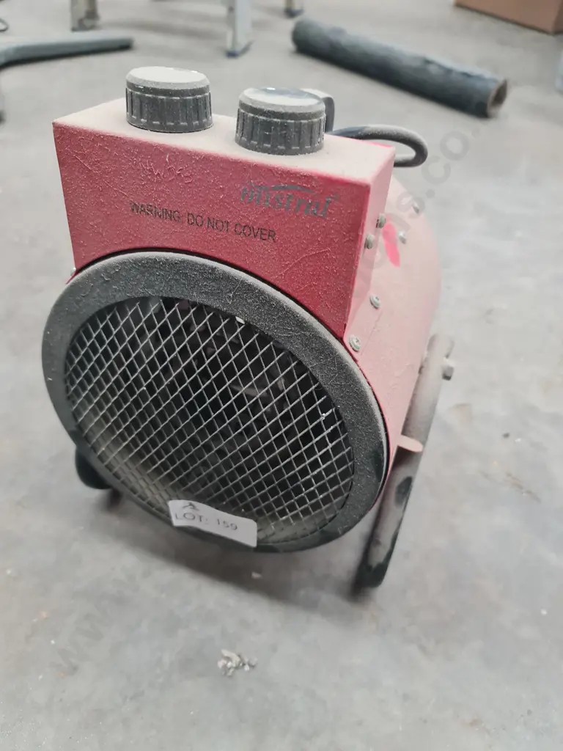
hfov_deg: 54.9
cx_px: 282
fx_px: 542
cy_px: 376
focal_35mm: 25
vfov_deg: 69.4
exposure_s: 1/100
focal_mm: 7
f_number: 1.8
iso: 320
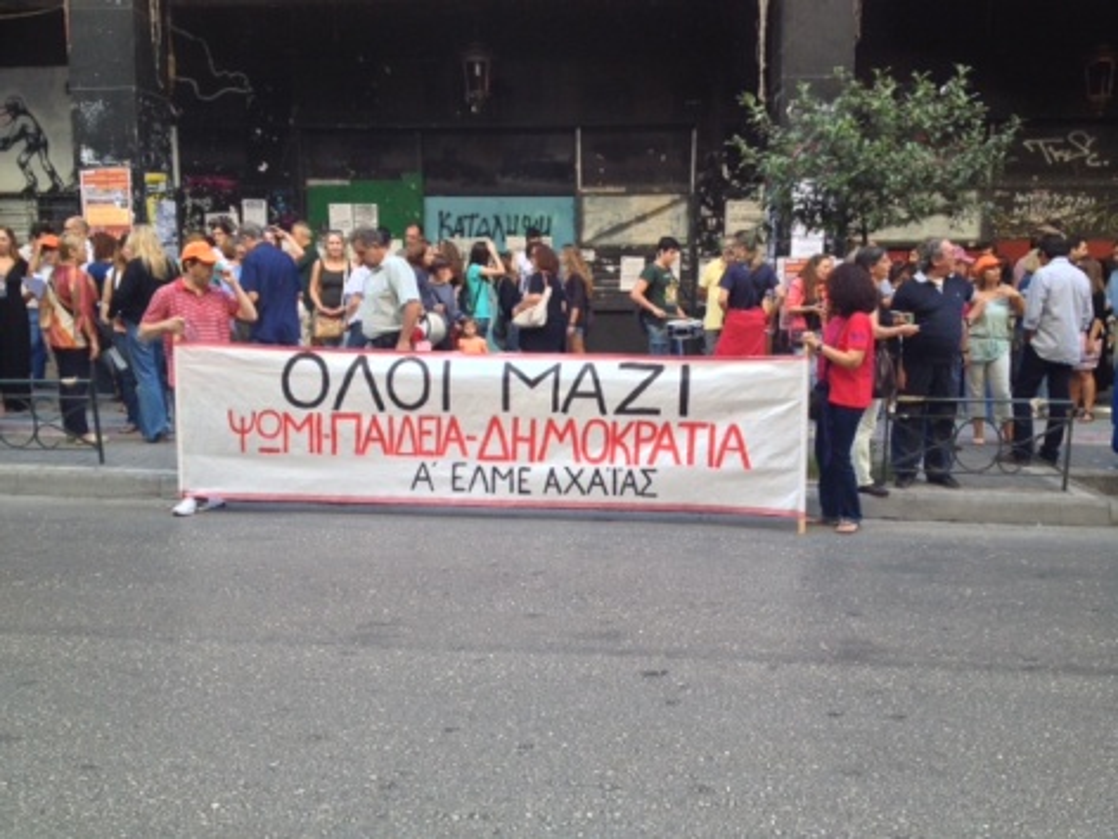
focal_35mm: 35
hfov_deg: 52.6
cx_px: 559
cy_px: 420
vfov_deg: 40.7
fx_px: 1130
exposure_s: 1/120
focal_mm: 4.28
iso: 64
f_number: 2.4
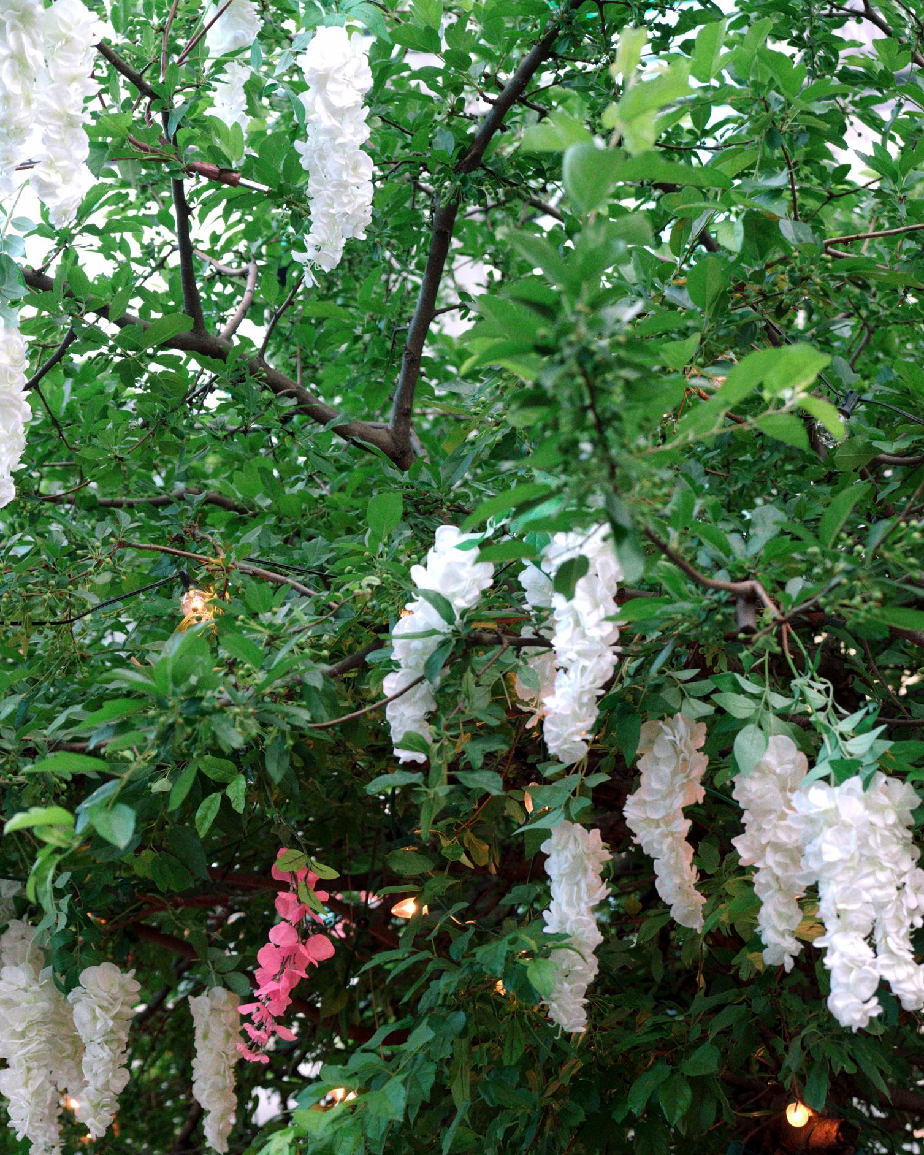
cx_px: 397
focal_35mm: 75
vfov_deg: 25.0
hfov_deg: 20.4
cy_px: 902
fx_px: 2564
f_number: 2.8
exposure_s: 1/60
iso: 400
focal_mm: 49
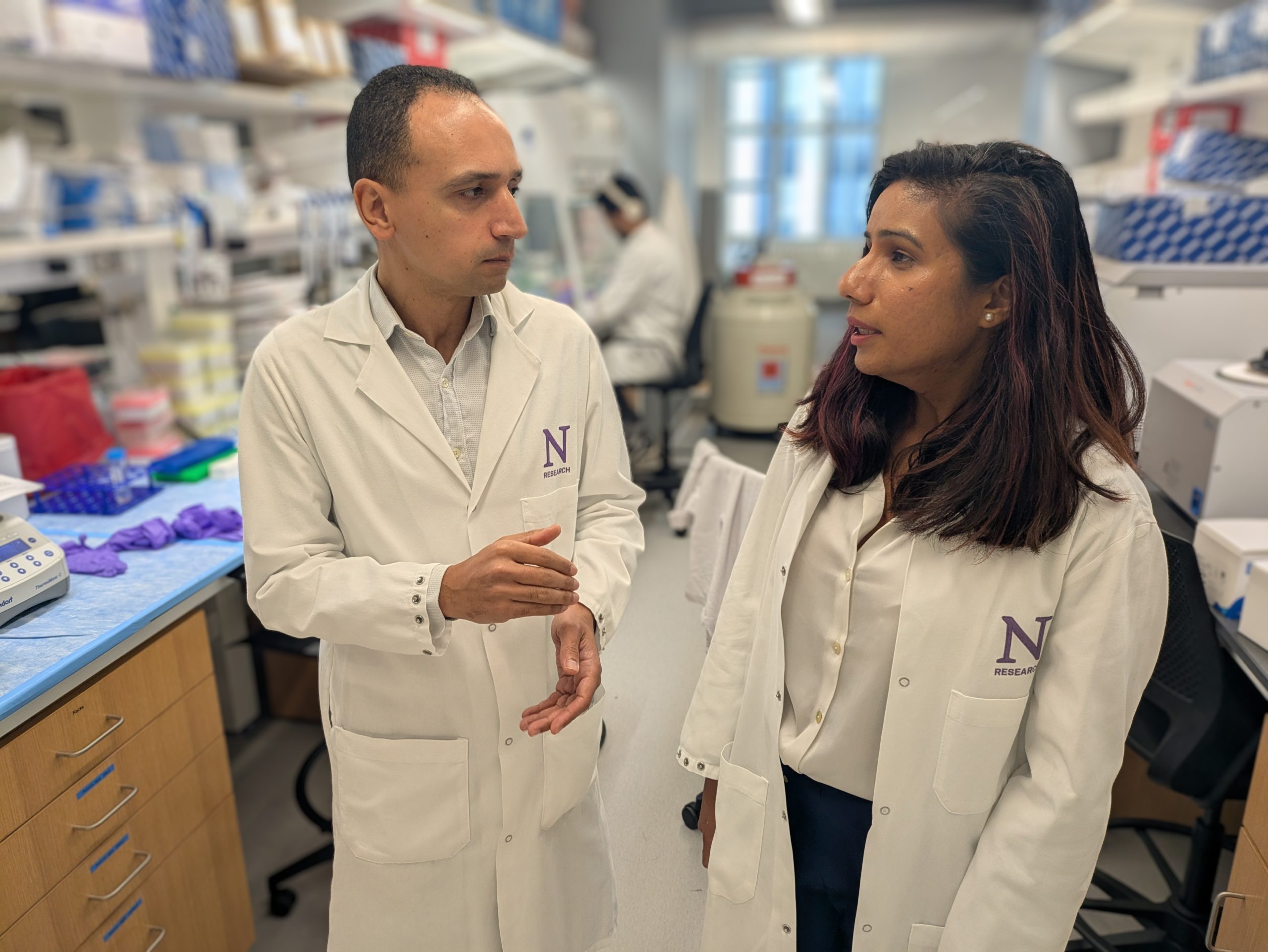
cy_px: 476
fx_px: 916
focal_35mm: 25
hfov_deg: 69.4
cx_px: 634
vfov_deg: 54.9
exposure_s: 1/120
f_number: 1.89
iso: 57
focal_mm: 5.43
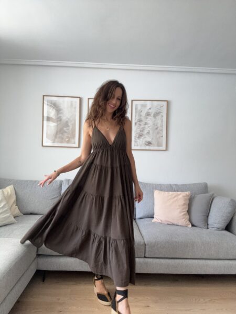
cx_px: 118
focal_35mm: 23
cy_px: 157
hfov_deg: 58.9
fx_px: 209
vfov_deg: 73.9
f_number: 1.9
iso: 80
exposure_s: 1/88
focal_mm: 2.69
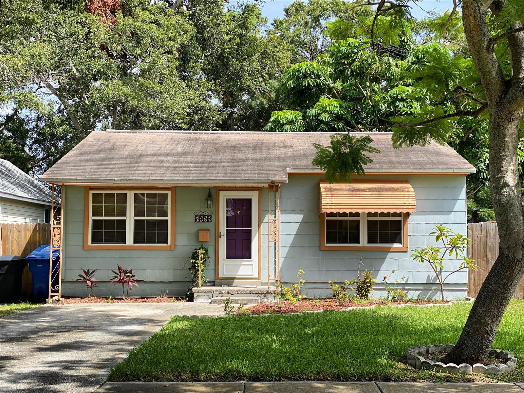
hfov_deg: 36.8
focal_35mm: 52
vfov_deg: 28.0
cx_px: 262
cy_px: 196
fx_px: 787
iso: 20
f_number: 2
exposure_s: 1/666
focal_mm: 6
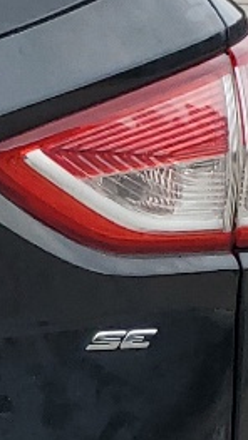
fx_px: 2010
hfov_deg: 6.2
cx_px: -643
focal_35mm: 172
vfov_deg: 12.4
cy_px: 410
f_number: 1.5
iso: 50
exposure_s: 1/1111
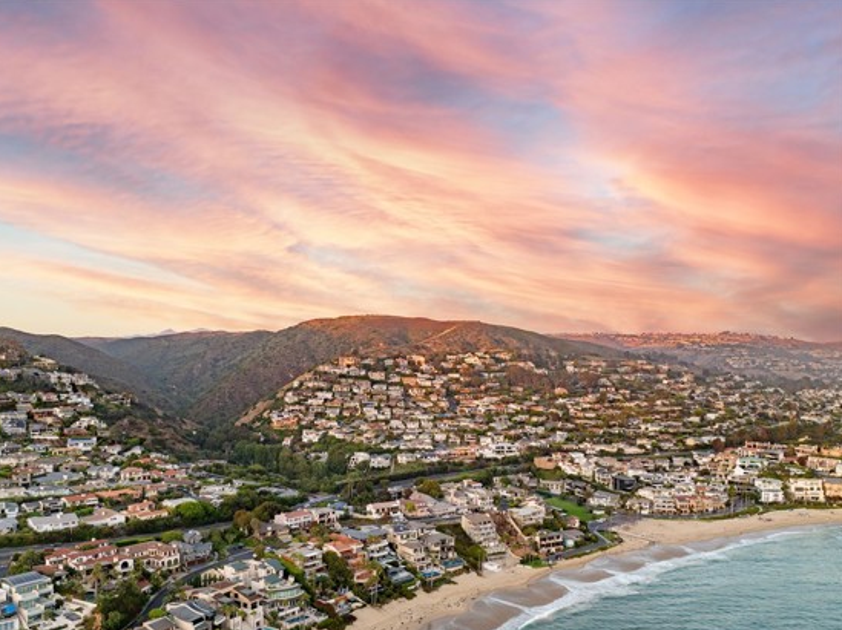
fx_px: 681
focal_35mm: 28
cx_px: 357
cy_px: 364
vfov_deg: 49.5
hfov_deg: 63.2
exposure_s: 1/120
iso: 100
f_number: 2.8
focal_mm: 12.29
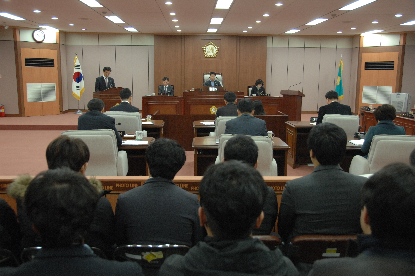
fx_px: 414
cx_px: 208
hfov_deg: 53.2
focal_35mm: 36
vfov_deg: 36.8
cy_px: 138
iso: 800
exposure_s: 1/45
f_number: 3.8
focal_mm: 24
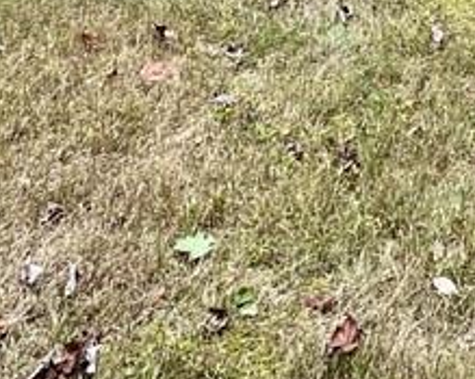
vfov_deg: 14.2
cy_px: -535
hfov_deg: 25.2
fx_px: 1012
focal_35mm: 72
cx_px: 466
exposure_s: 1/232
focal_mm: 2.22
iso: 40
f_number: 2.2
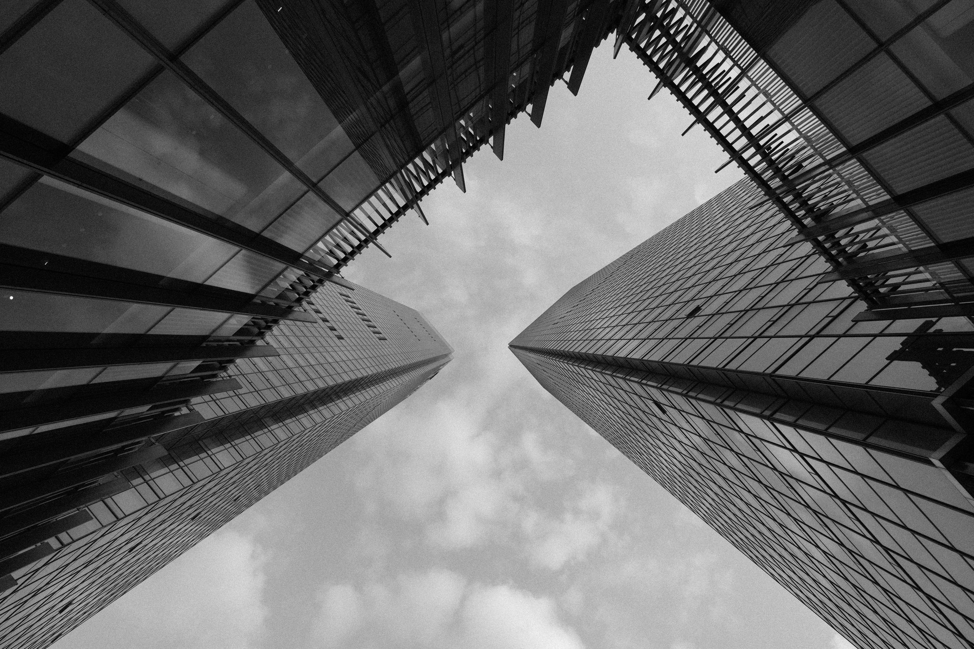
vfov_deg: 77.3
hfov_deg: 100.4
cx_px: 487
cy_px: 324
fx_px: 406
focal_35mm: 15
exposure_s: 1/340
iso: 160
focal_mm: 10
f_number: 4
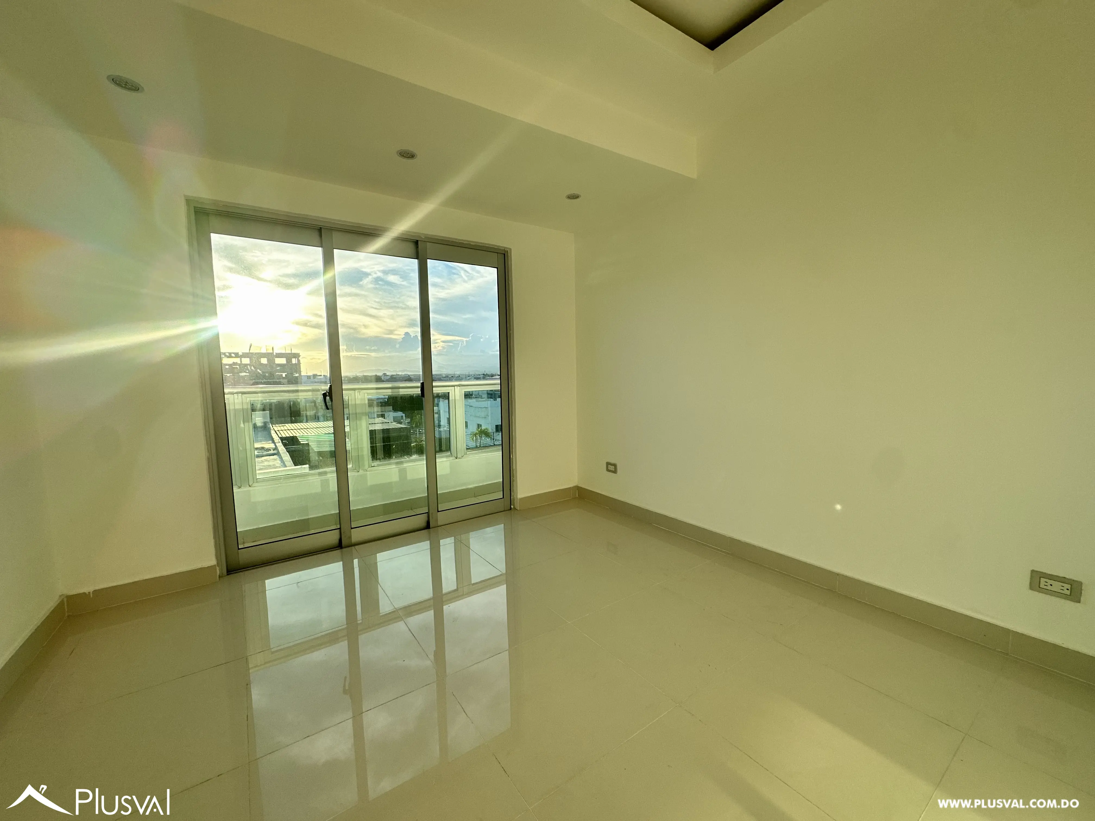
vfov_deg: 85.7
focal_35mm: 14
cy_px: 410
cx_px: 548
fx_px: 443
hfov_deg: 102.1
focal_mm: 2.22
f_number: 2.2
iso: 40
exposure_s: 1/807
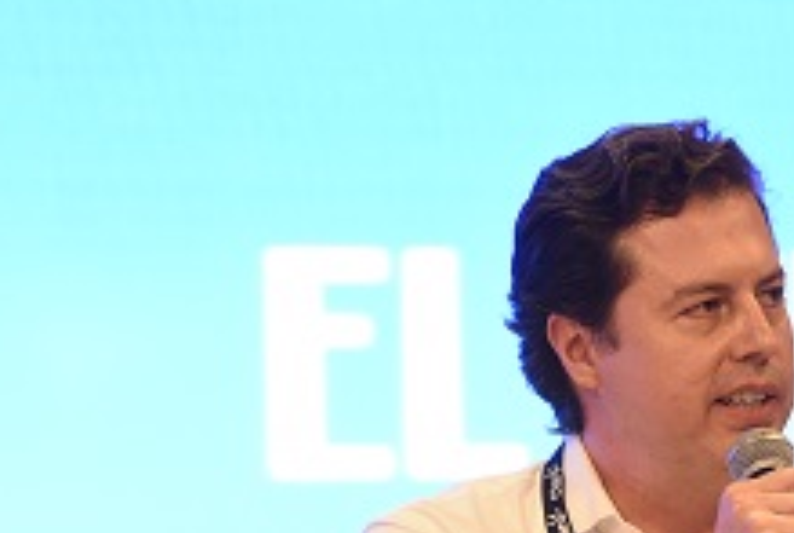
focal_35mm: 778
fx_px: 17194
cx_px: 607
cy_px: 402
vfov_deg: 1.8
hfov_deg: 2.6
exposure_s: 1/50
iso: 500
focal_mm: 200
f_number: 5.6
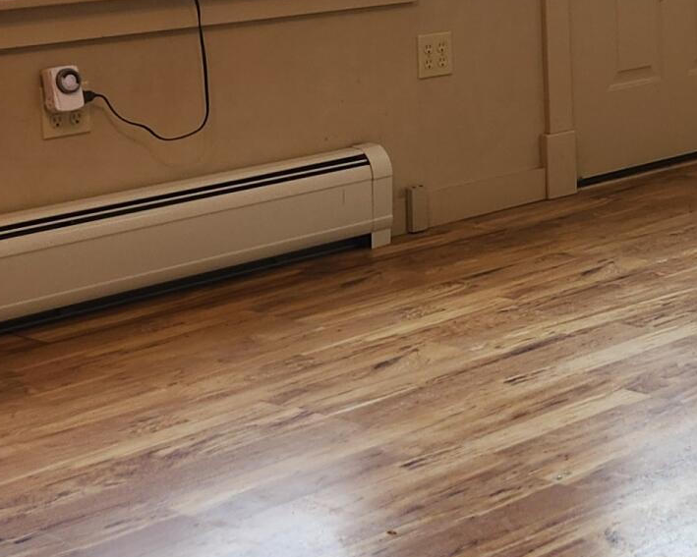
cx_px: 790
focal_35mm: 95
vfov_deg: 16.0
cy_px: 42
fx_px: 1959
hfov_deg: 19.2
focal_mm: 5.4
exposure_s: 1/180
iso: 80
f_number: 1.8
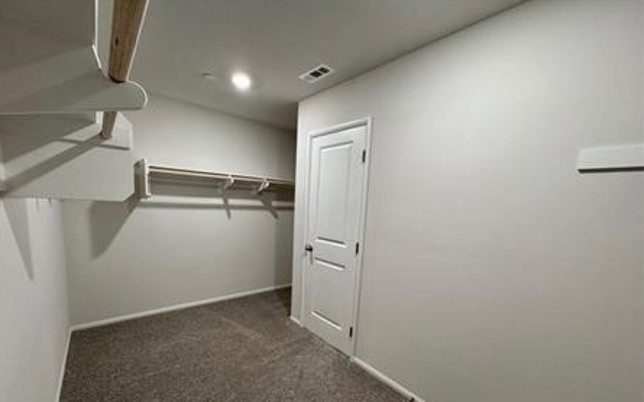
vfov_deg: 74.0
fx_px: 263
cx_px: 320
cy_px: 239
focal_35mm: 15
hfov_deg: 101.5
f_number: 2.2
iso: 320
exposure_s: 1/120
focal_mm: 2.22
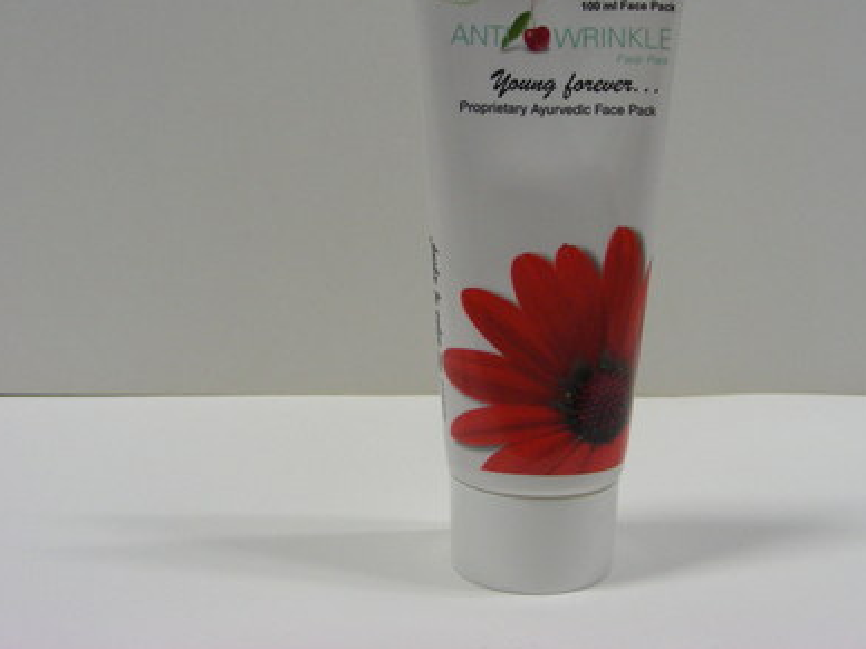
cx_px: 509
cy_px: 233
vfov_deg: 29.5
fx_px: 1226
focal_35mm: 49
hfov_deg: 38.8
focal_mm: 6.3
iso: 186
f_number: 3.5
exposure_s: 1/31.7
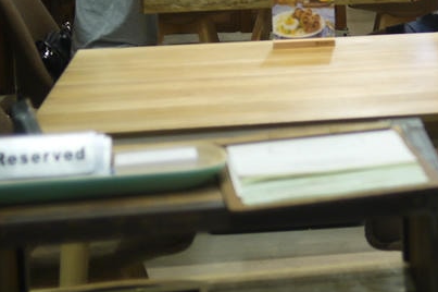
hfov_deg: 15.5
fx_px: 1507
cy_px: -61
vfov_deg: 10.8
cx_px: 616
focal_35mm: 124
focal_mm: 20
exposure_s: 1/80
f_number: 1.7
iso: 160
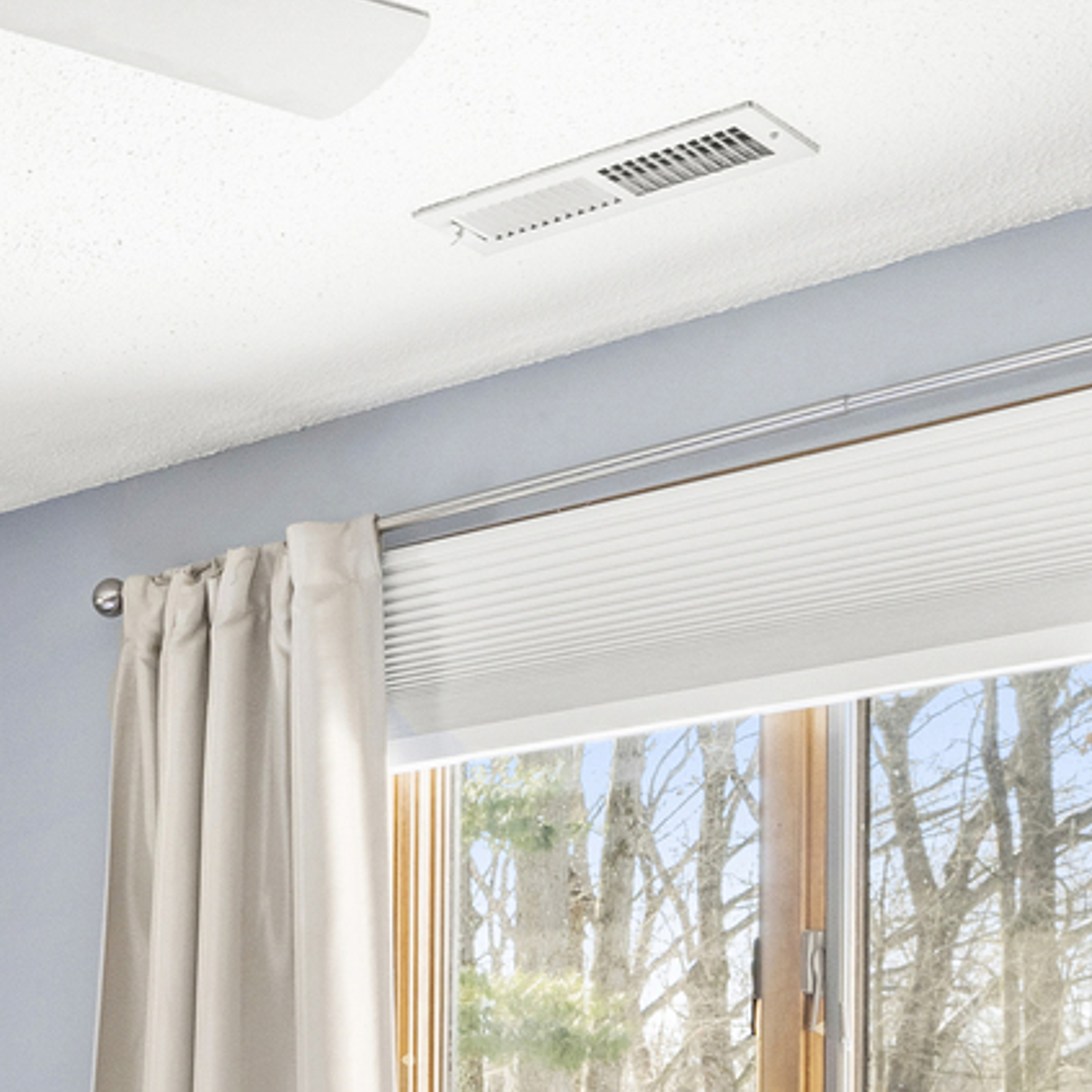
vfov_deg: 21.5
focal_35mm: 74
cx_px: -462
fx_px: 2641
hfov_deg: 20.5
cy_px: 1358
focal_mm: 12
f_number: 9
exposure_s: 1/2.5
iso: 320
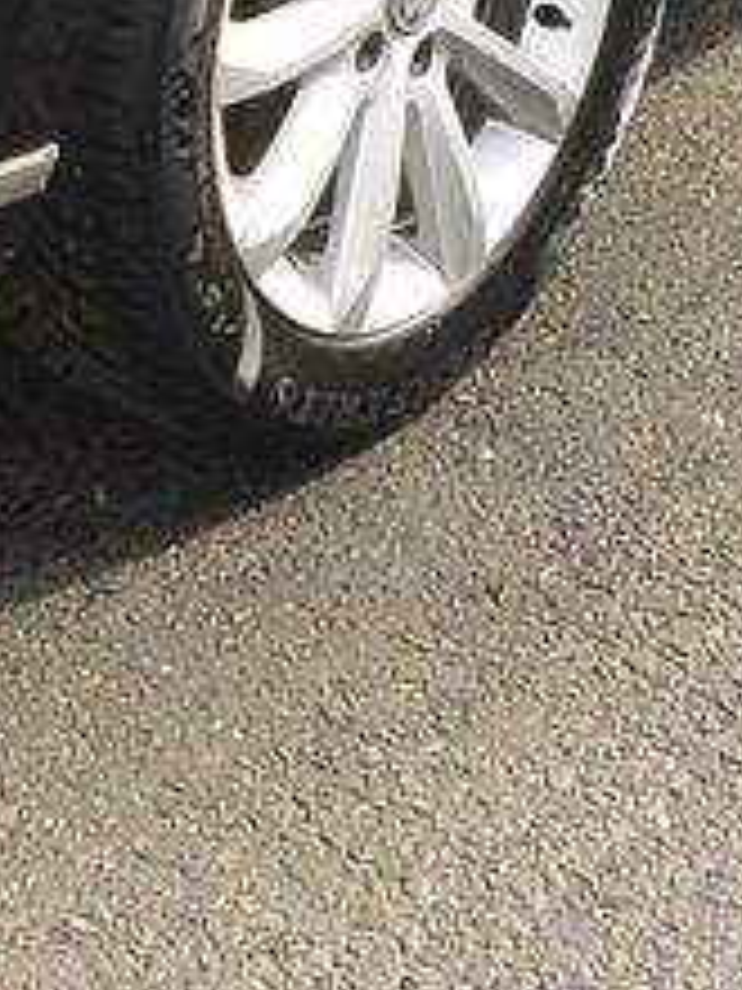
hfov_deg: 12.0
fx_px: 3458
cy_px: -493
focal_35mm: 121
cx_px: -130
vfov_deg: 15.1
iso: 160
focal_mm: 10
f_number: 5.6
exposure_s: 1/250
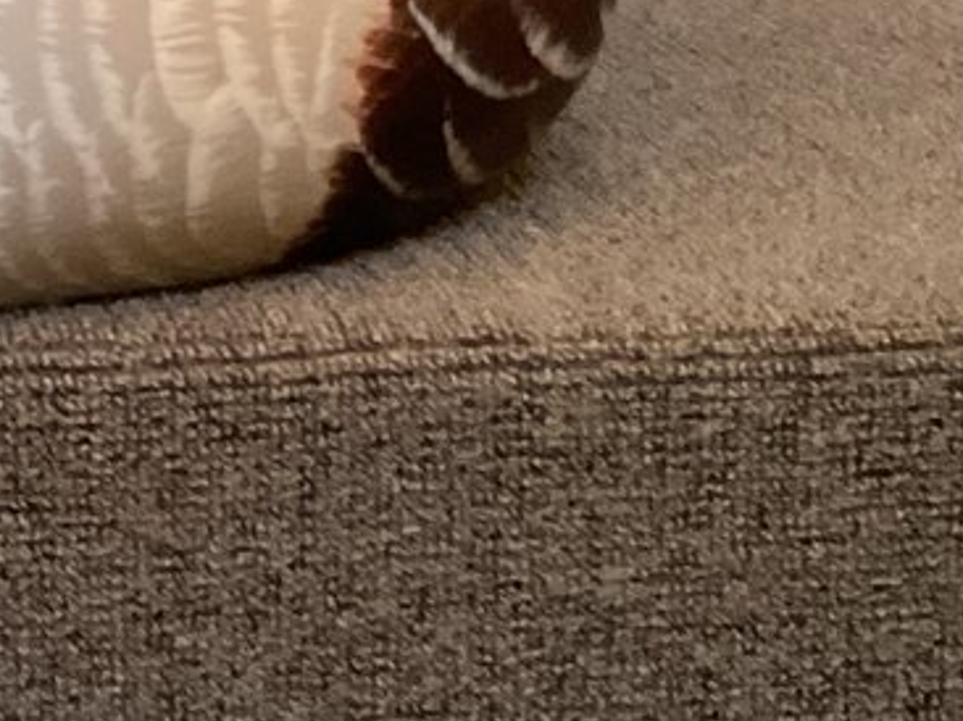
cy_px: -312
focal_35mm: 120
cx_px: -646
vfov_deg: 11.9
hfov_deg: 14.8
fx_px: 3336
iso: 250
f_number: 1.8
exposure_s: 1/30
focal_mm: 3
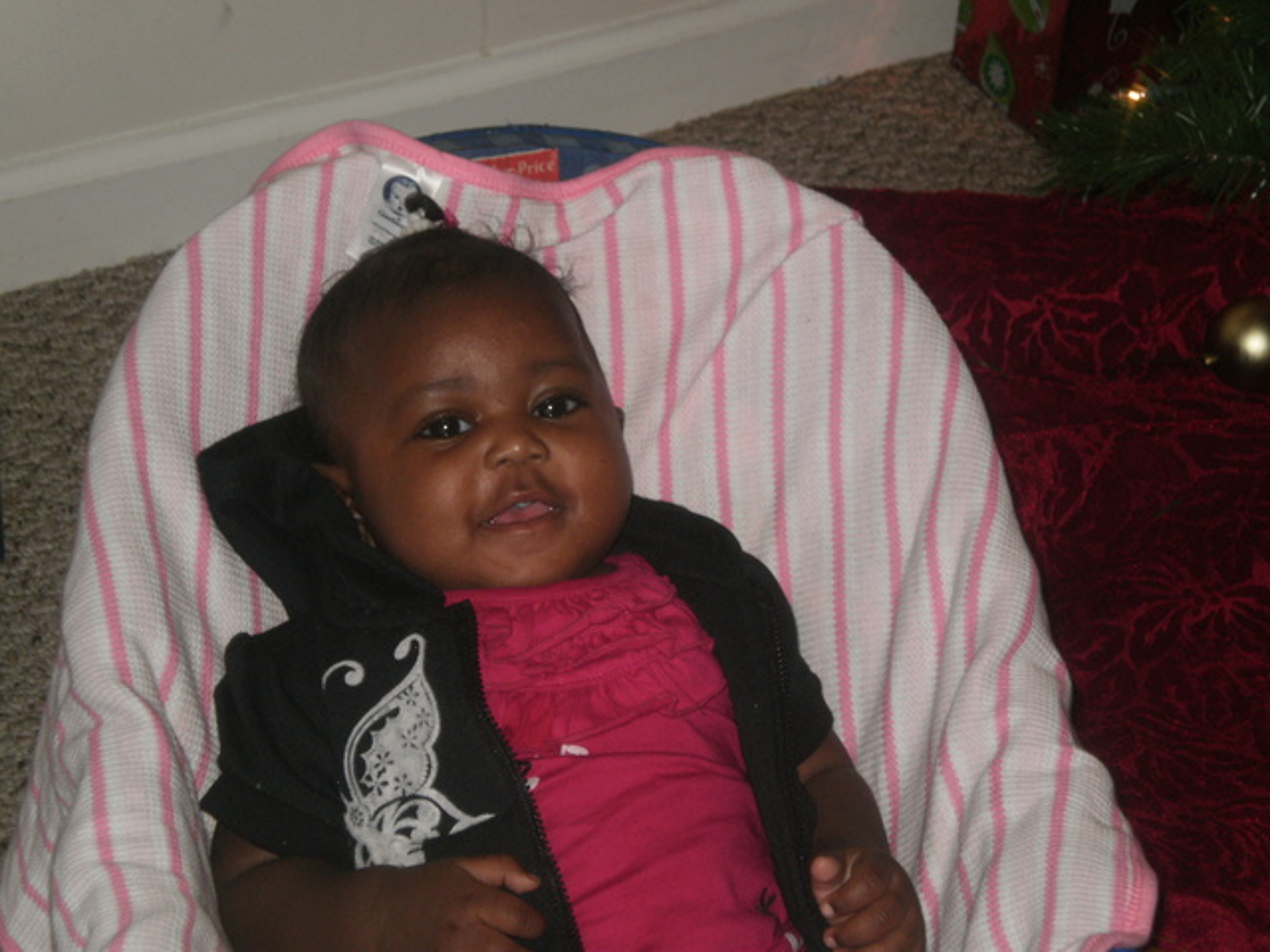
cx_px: 635
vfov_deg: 14.9
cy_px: 476
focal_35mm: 99
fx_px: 3632
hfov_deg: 19.8
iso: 125
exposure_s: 1/60
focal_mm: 17.3
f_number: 5.7
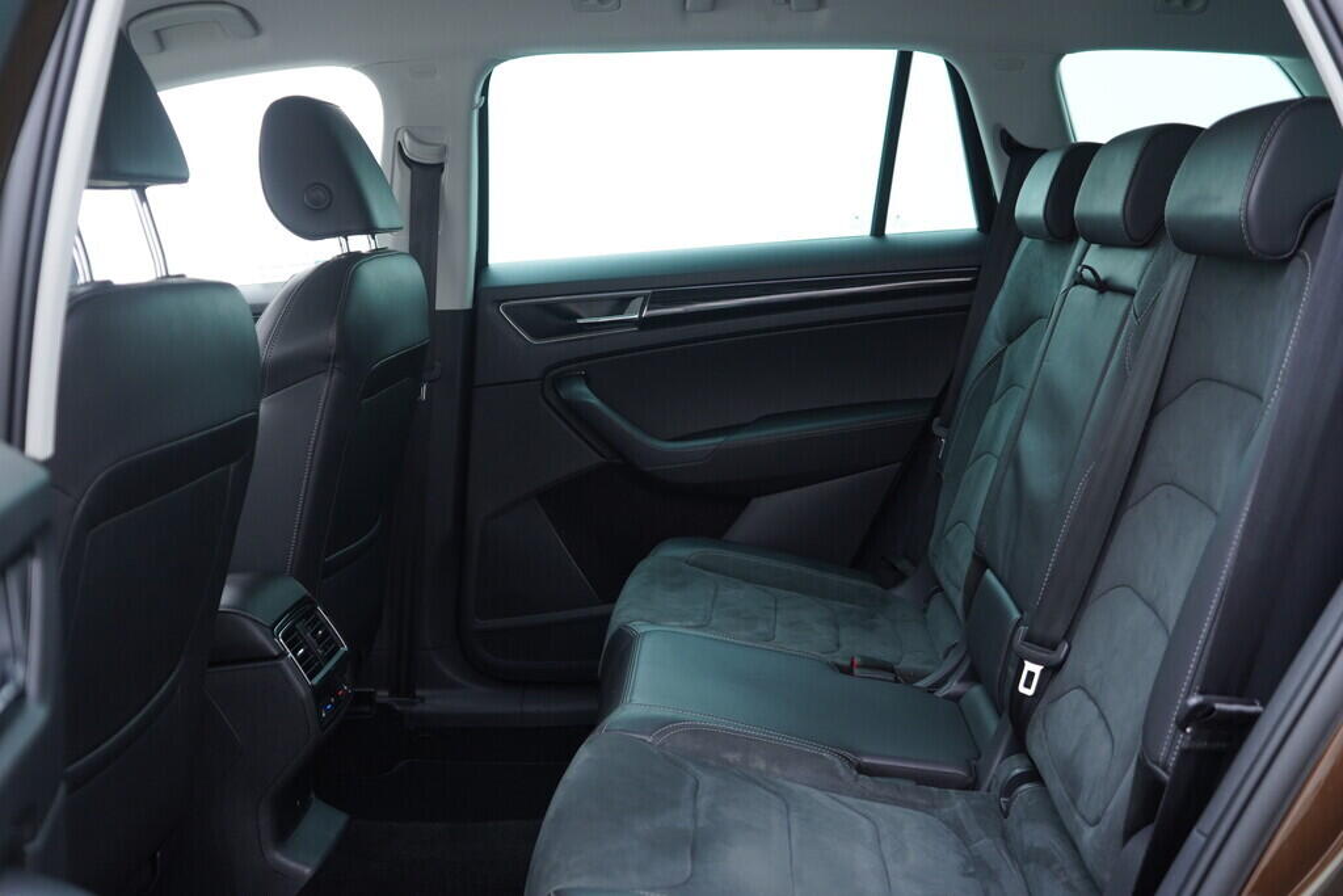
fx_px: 1343
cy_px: 448
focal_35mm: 36
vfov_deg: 36.9
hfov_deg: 53.1
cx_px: 672
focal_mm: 24
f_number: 2.8
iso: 250
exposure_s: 1/40
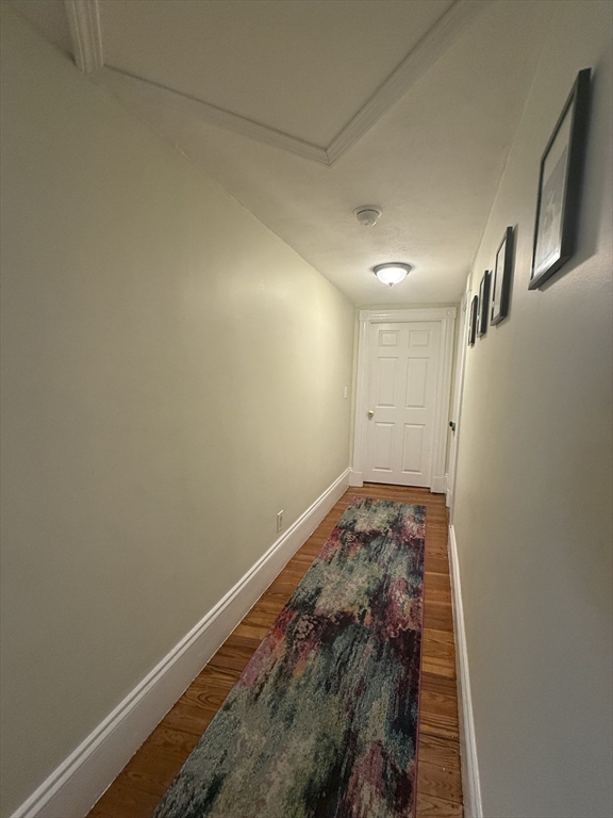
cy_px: 409
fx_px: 331
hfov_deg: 85.7
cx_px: 306
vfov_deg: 102.1
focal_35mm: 14
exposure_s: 1/120
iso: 320
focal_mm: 2.22
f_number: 2.2
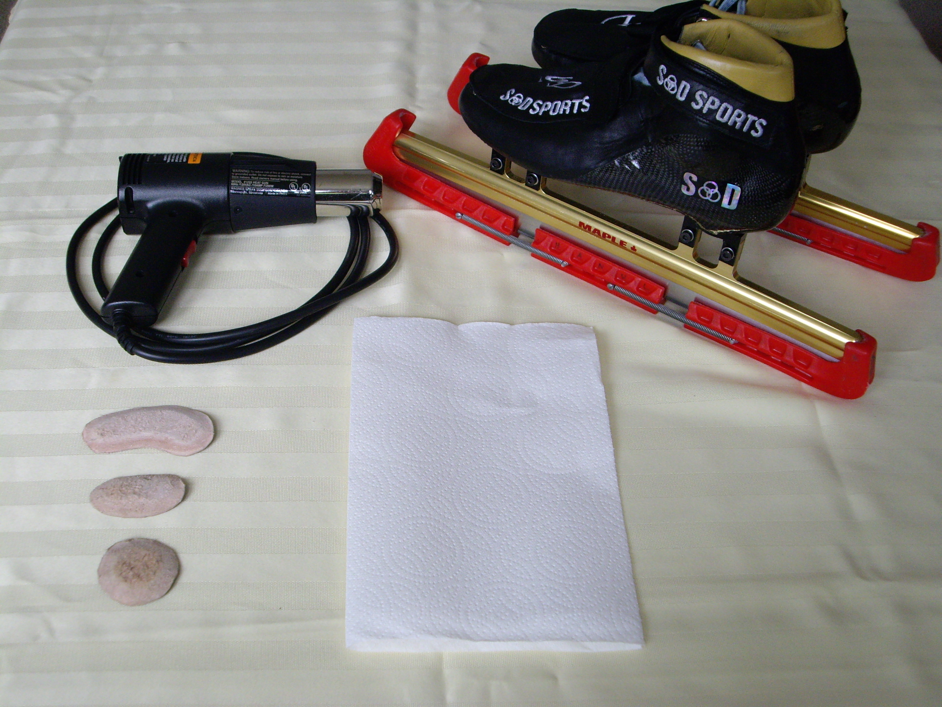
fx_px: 1279
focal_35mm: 47
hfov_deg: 40.4
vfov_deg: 30.9
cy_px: 354
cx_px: 471
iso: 200
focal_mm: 7.6
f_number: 3
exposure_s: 1/80
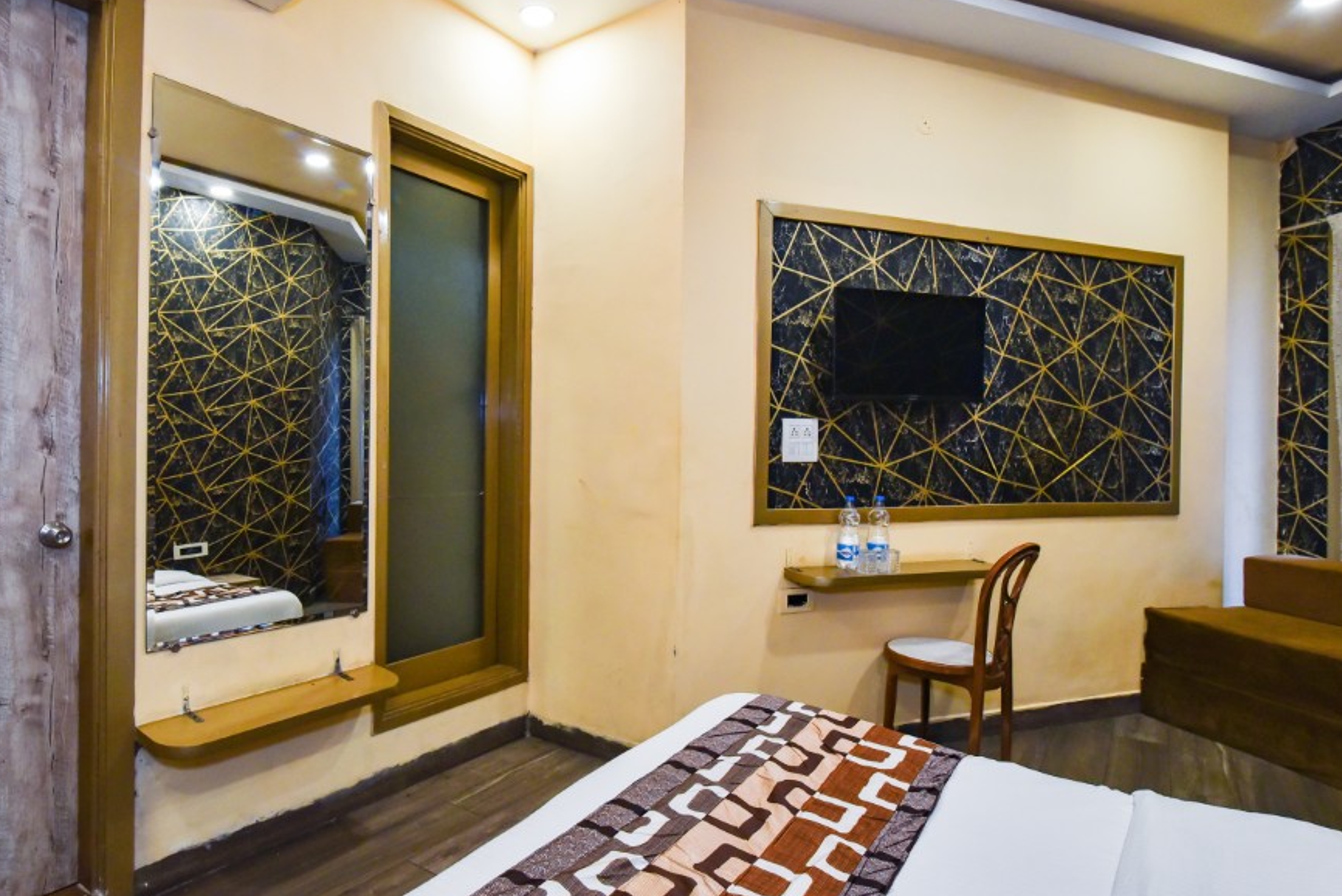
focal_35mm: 20
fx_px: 746
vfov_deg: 62.0
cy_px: 439
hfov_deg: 83.8
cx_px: 622
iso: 1000
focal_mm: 16
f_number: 8
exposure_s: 1/50
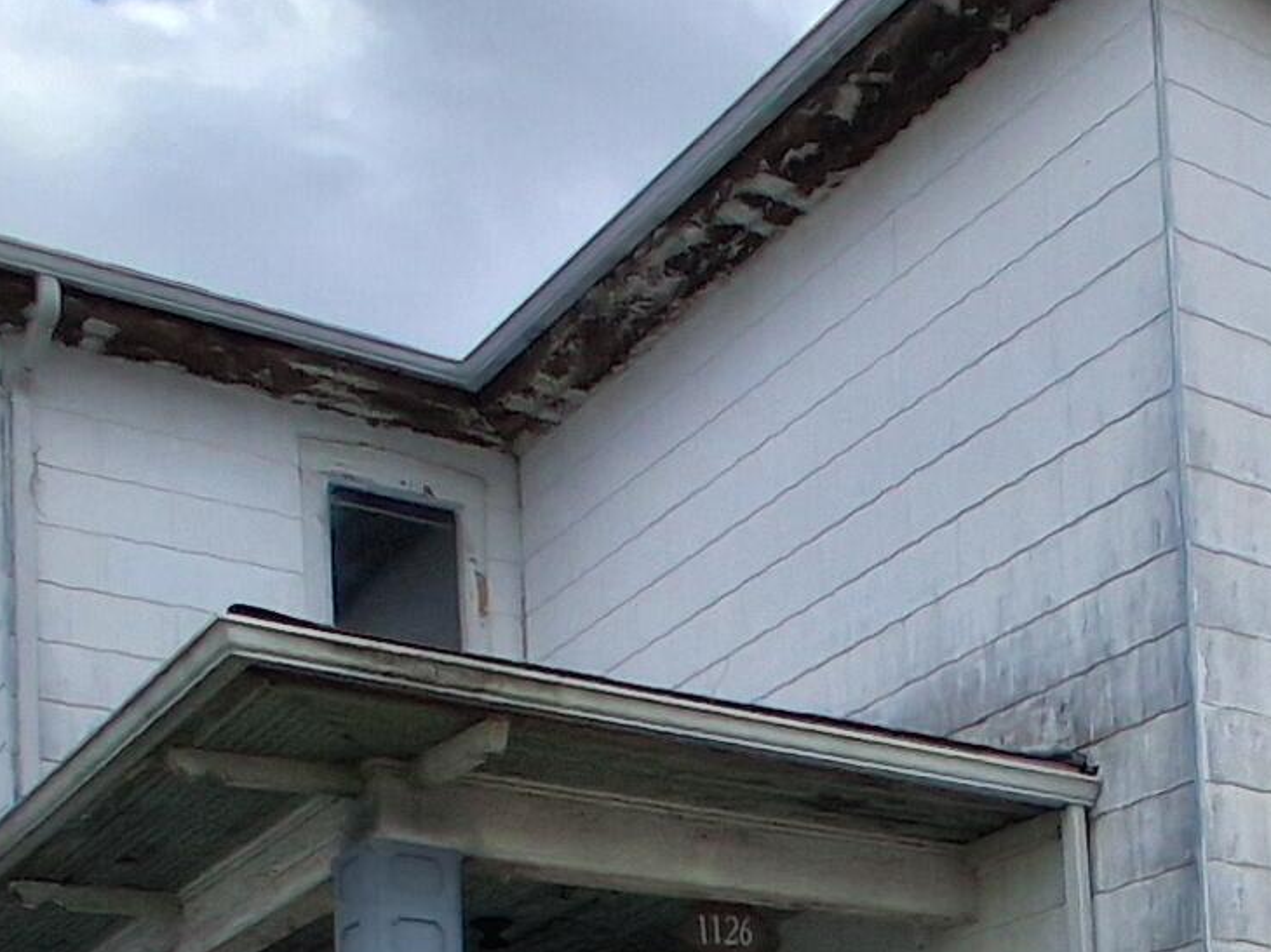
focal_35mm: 60
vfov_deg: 21.2
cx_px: 1055
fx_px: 2202
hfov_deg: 31.2
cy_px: 1368
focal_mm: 1.4
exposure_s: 1/2381
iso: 50
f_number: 2.2
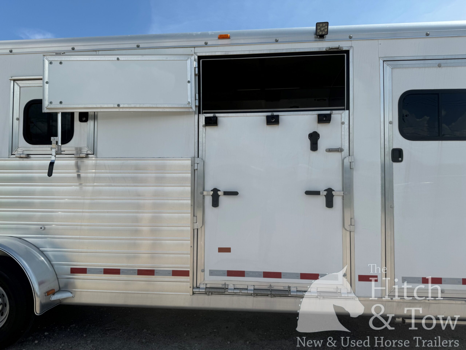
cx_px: 233
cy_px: 175
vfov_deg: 56.8
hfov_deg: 71.6
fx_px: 323
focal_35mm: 24
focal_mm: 6.76
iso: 80
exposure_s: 1/7092
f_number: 1.78
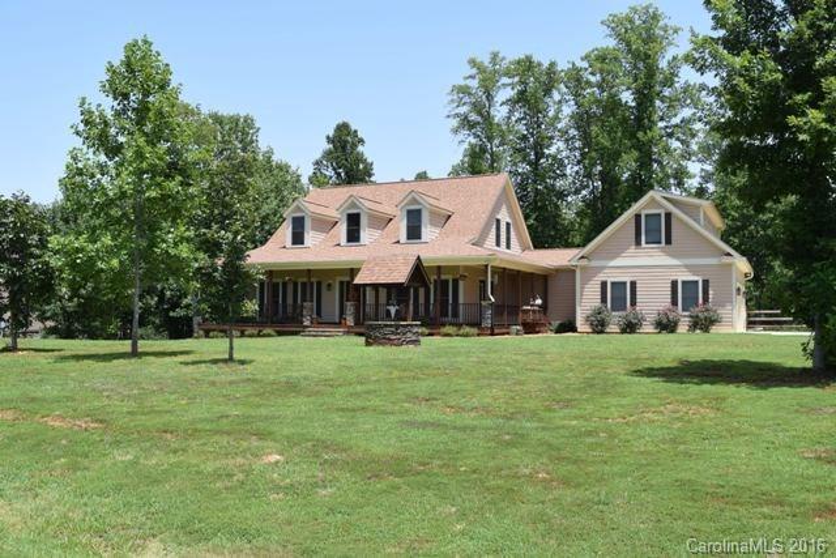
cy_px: 279
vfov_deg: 40.0
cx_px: 418
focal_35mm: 33
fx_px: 766
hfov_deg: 57.2
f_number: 9
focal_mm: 22
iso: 200
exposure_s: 1/320
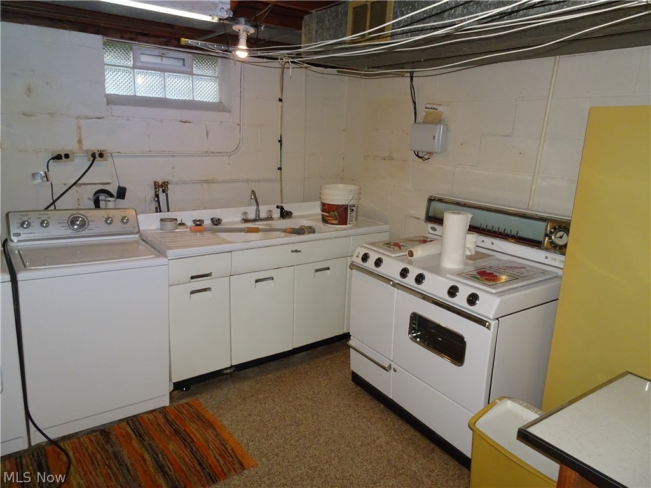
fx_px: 451
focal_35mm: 24
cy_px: 244
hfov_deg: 71.6
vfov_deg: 56.8
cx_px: 326
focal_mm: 4.1
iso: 500
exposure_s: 1/400
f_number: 3.5
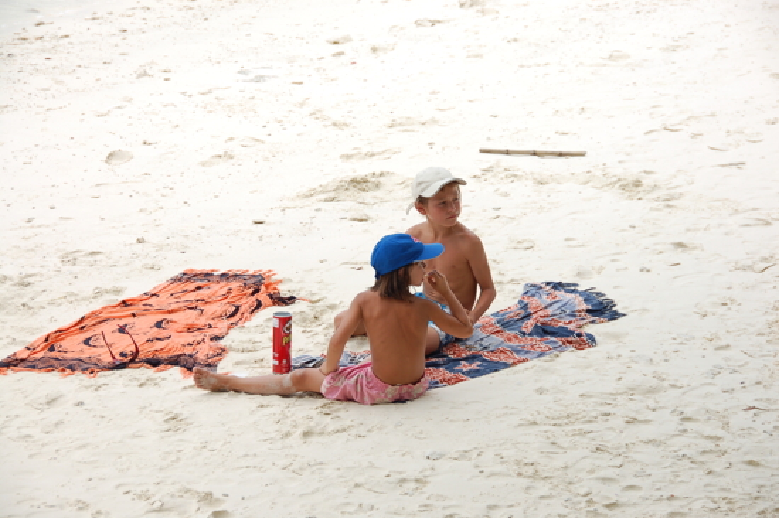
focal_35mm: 120
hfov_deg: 17.1
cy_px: 259
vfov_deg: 11.4
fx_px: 2595
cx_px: 390
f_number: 5.6
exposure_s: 1/500
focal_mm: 80
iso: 200
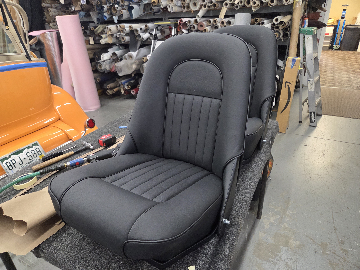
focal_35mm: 23
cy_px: 135
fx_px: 239
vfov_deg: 58.9
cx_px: 180
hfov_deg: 73.9
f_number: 1.8
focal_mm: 5.4
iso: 640
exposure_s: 1/120
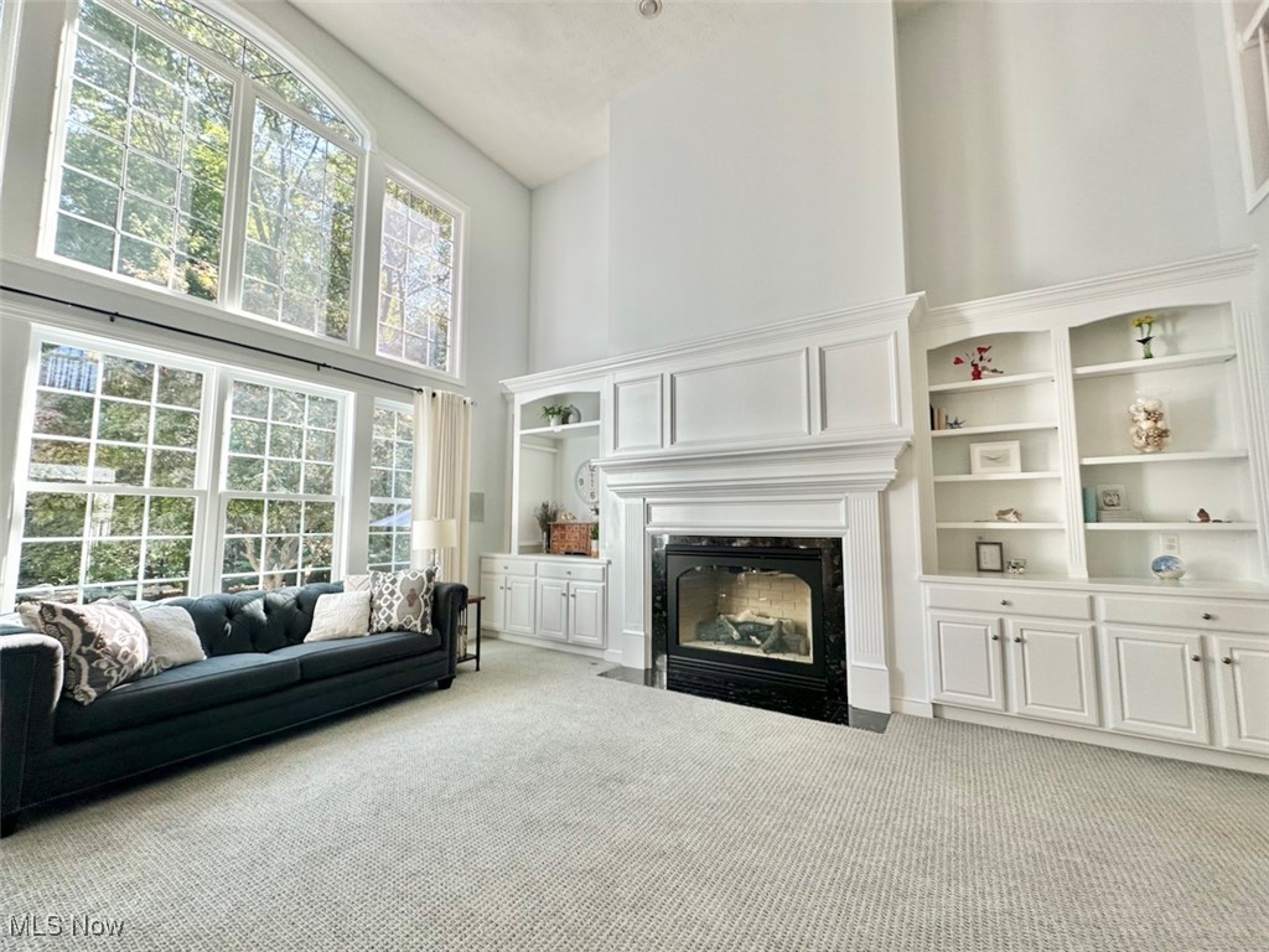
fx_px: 513
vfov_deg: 85.7
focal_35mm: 14
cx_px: 634
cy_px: 476
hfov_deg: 102.1
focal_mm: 2.22
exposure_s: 1/120
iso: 80
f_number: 2.2
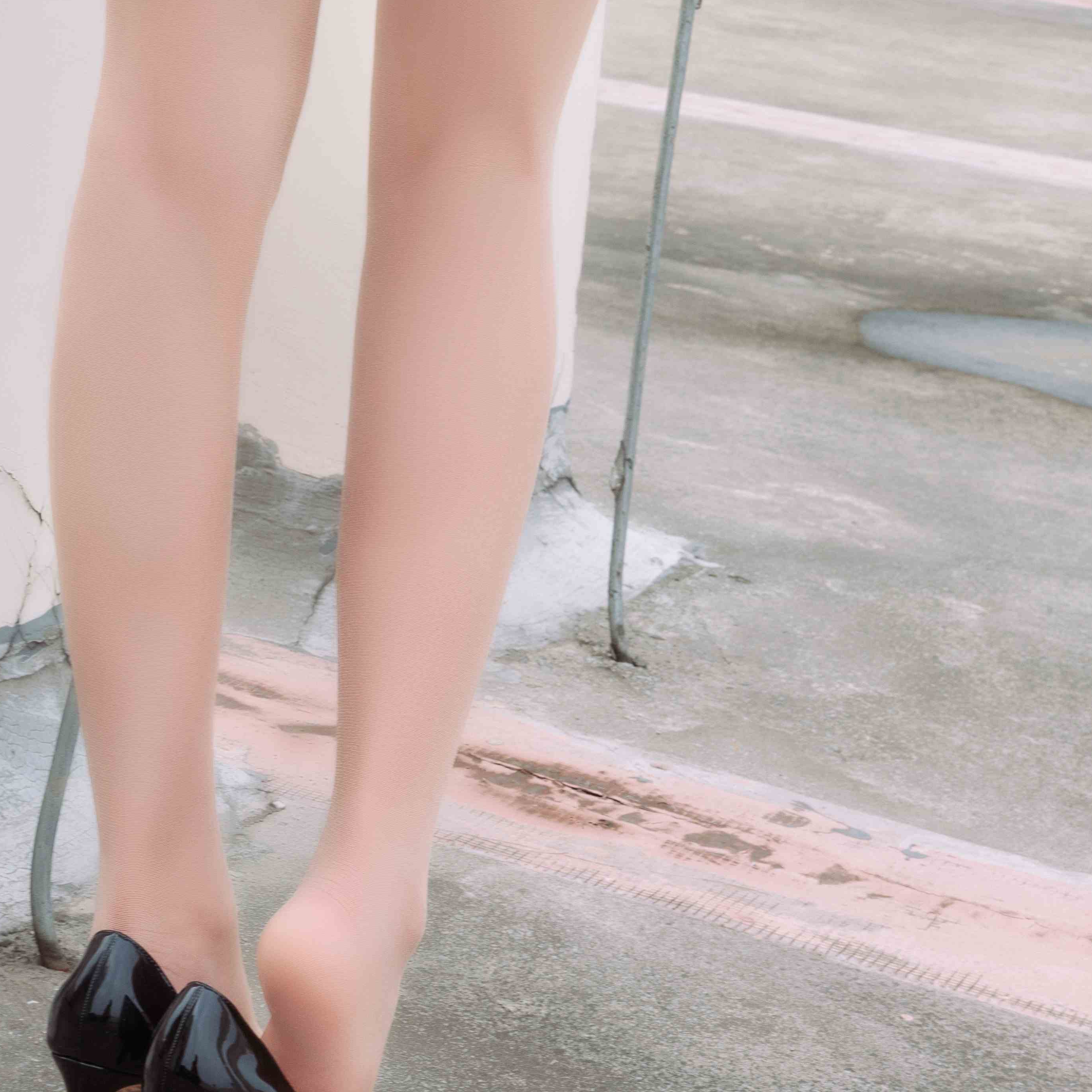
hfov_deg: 17.0
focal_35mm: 102
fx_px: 3640
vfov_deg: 16.8
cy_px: 74
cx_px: 347
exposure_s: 1/100
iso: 200
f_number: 13
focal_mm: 55
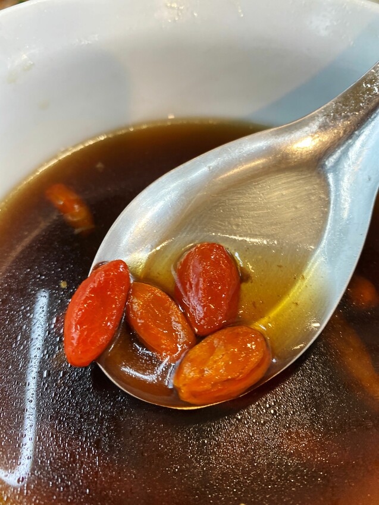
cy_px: 252
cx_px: 190
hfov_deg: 53.0
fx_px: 380
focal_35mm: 26
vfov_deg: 67.3
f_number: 1.8
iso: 160
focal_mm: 4.25
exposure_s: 1/60
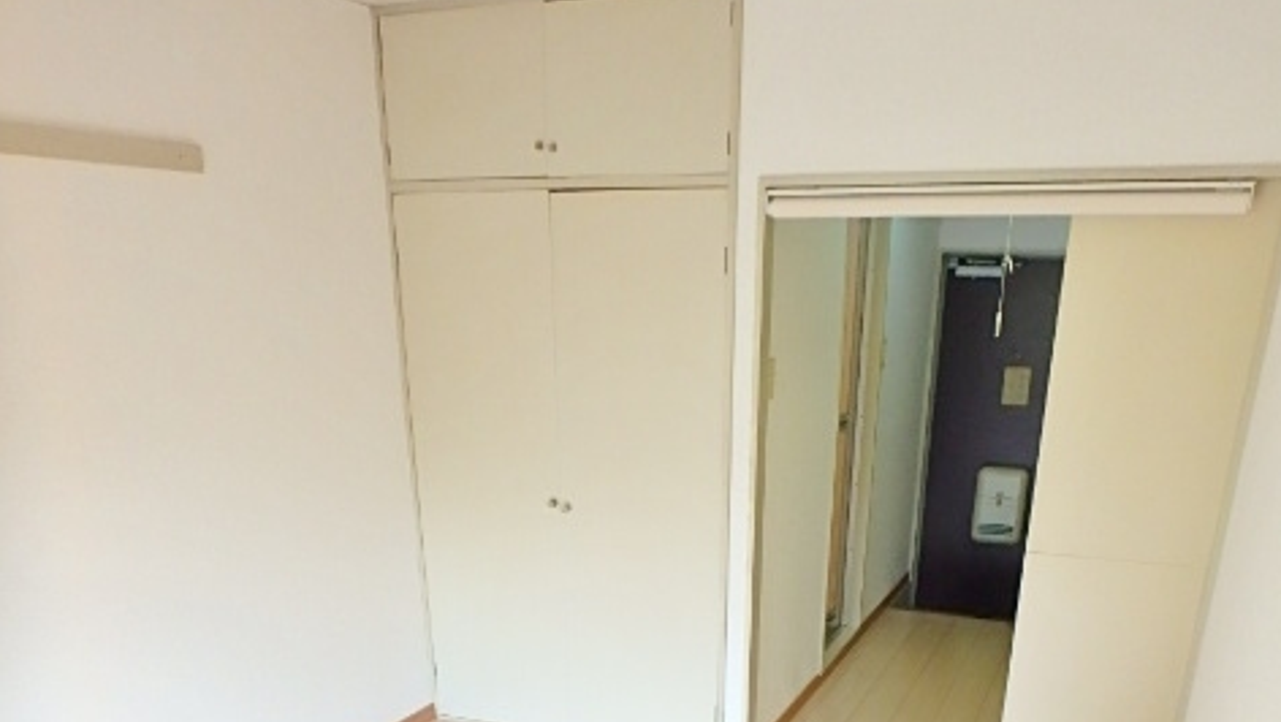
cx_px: 649
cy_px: 790
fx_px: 1053
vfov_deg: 33.2
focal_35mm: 31
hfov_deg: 62.6
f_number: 3.5
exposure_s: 1/30
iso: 320
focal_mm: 3.7
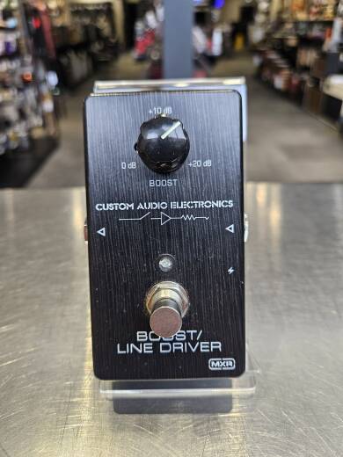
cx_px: 172
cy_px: 228
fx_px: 304
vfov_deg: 73.9
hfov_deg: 58.9
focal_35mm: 23
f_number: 1.8
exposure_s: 1/120
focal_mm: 5.4
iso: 125
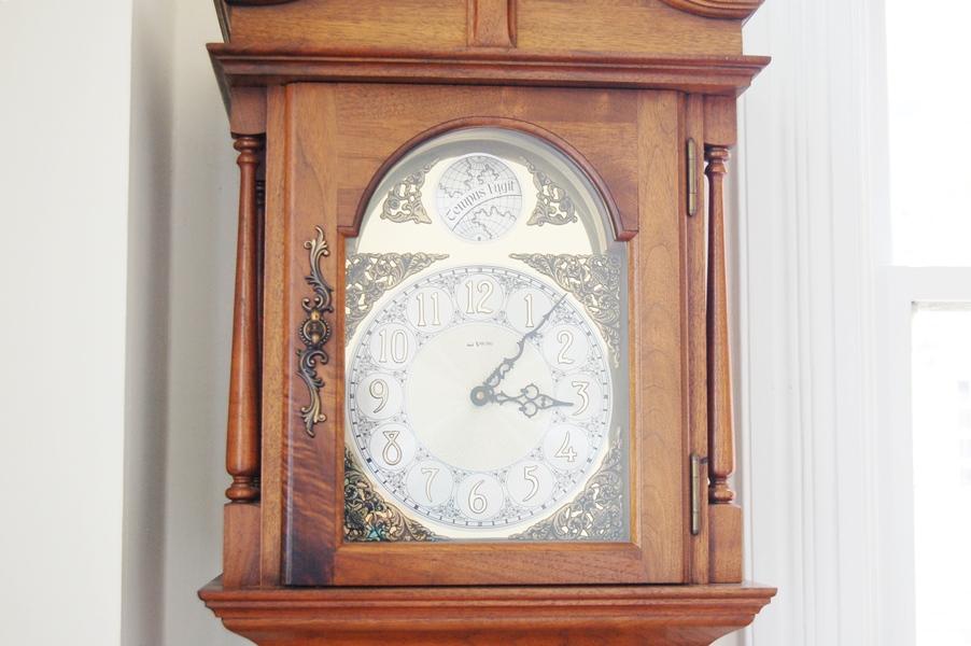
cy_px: 323
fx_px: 1536
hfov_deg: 35.1
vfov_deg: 23.7
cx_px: 486
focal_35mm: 57
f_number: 4.8
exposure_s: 1/50
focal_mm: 38
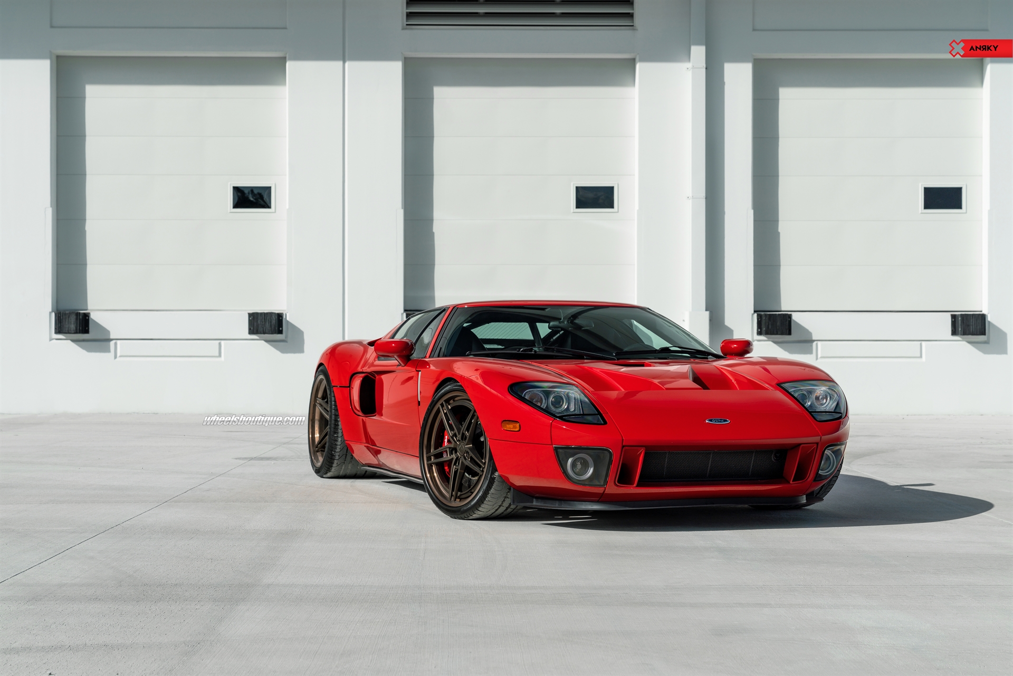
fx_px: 1632
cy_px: 338
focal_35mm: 58
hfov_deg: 34.5
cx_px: 506
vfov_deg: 23.4
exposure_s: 1/500
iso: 100
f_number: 6.3
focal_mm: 58
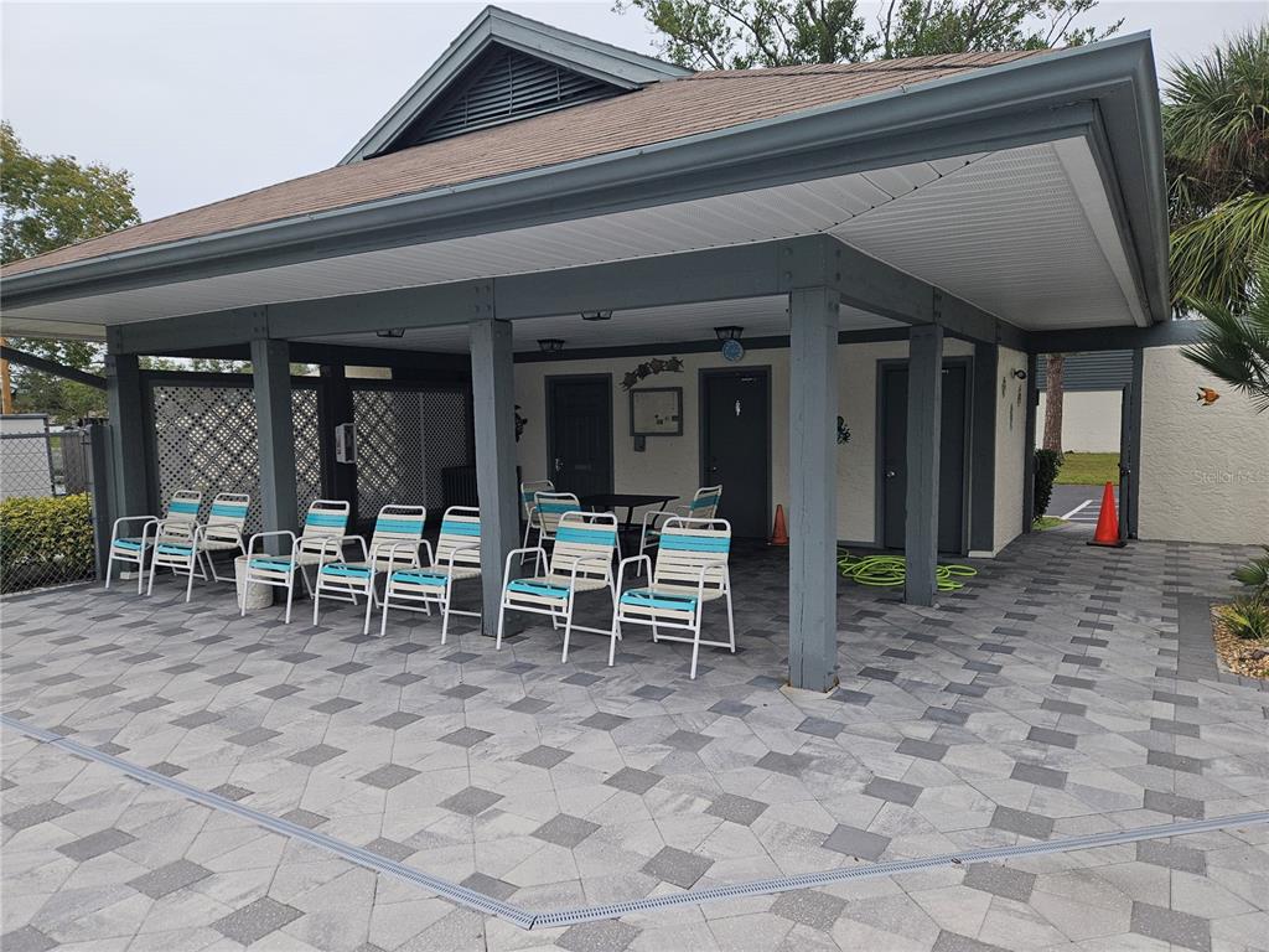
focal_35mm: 23
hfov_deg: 73.9
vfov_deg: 58.9
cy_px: 476
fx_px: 843
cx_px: 634
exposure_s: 1/919
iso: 25
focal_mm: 5.4
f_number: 1.8
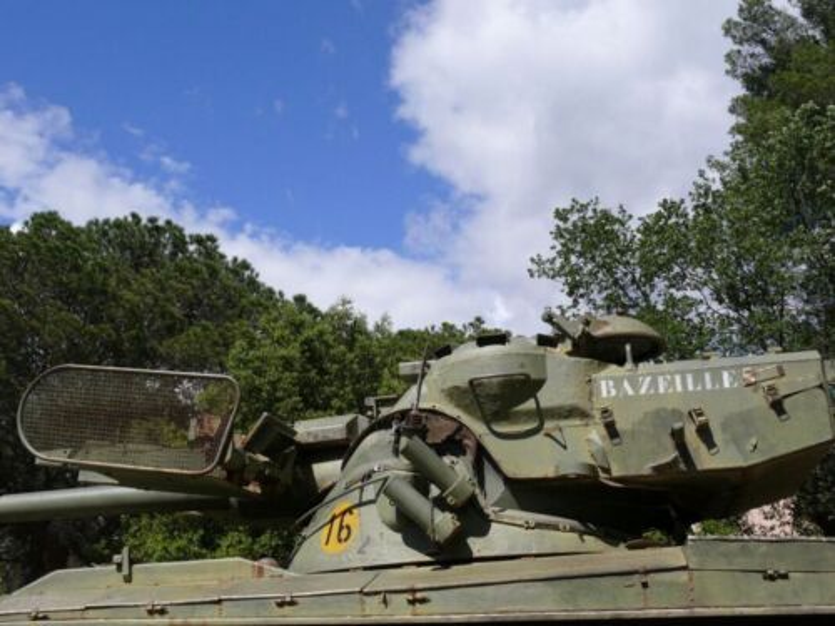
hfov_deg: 42.9
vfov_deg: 32.9
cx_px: 418
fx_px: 1061
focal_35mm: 44
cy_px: 313
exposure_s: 1/500
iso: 100
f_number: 7.1
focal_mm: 8.5
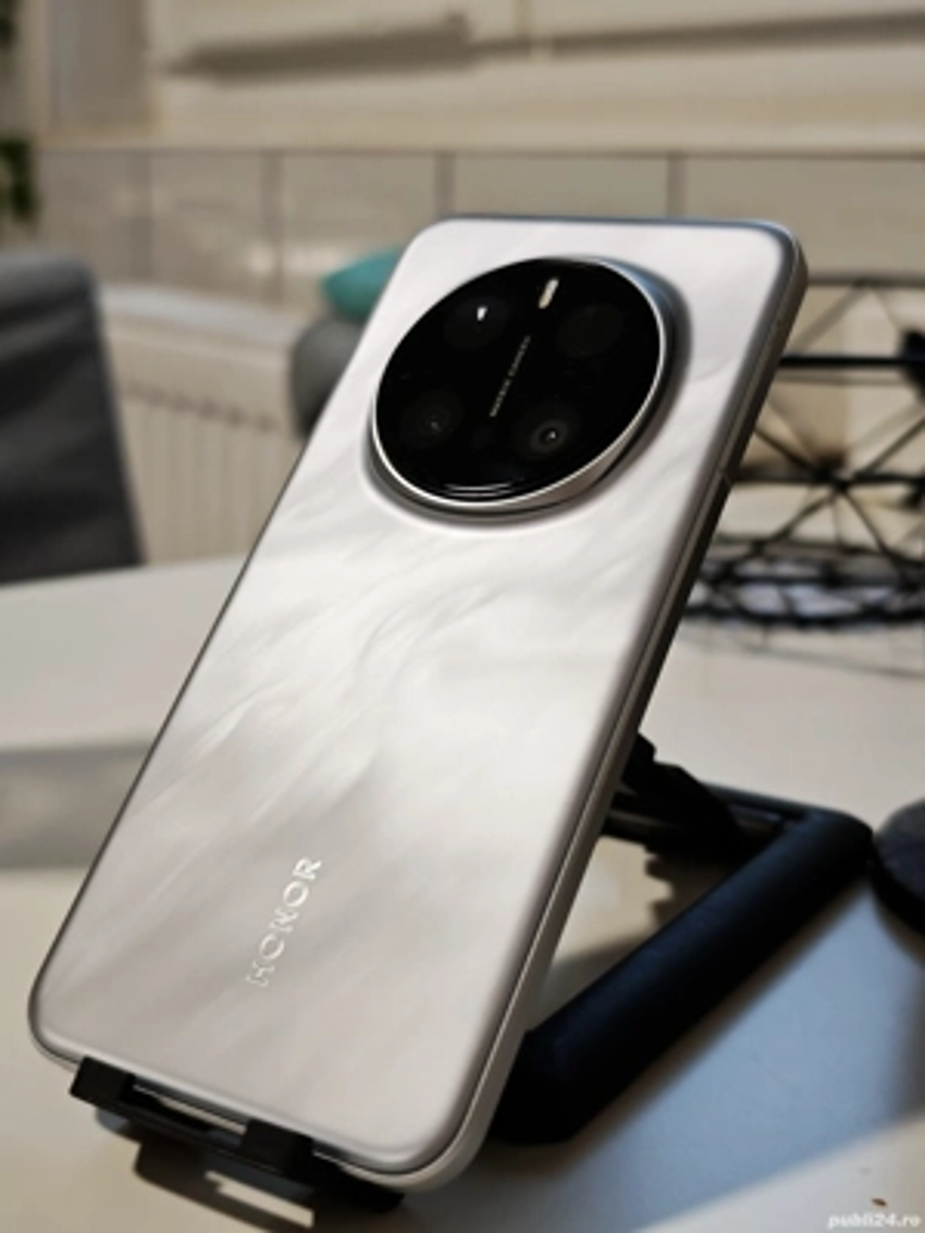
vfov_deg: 41.2
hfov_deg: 31.5
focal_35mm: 46
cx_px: 462
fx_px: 1639
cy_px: 616
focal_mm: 8.72
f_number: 1.63
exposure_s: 1/100
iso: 250
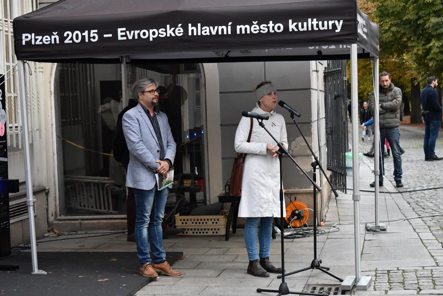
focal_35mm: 78
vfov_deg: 17.5
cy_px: 146
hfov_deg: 26.0
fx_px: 960
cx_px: 218
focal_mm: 50
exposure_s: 1/80
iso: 2000
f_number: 5.6
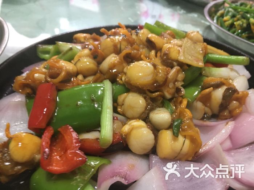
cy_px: 95
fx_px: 213
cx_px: 127
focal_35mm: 29
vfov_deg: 48.2
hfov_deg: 61.7
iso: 125
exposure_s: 1/33
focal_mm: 4.15
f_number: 2.2
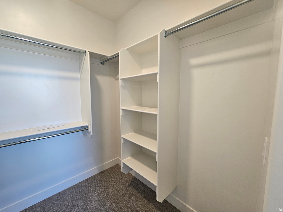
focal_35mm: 13
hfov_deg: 106.2
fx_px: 106
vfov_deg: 89.9
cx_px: 142
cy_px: 106
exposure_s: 1/60
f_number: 2.2
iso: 80
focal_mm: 2.2
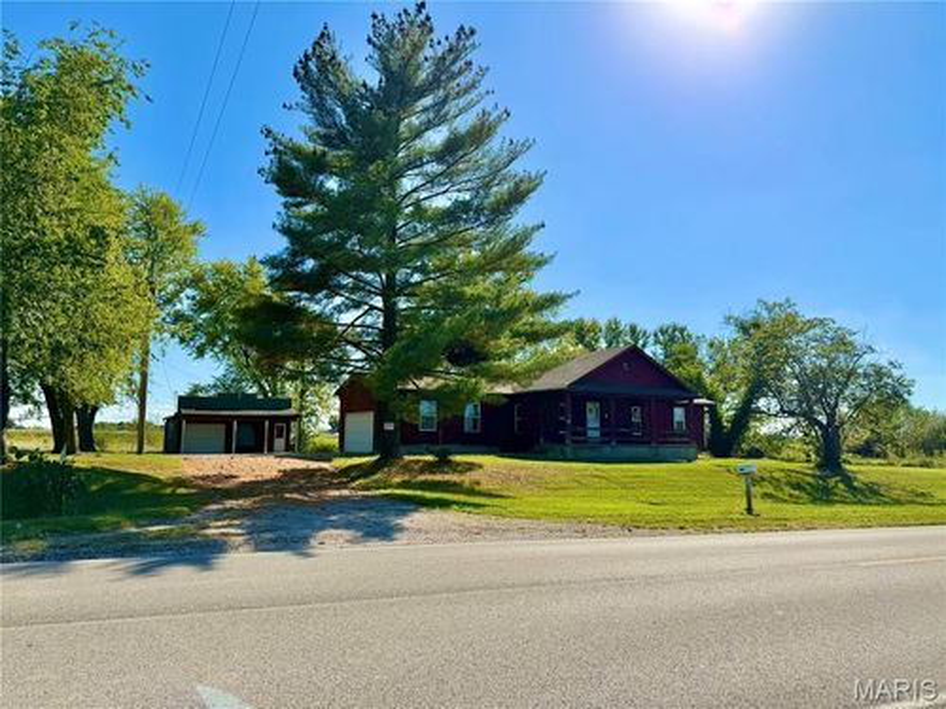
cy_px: 354
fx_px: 656
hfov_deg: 71.6
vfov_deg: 56.8
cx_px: 473
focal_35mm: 24
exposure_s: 1/7353
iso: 80
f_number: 1.78
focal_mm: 6.76
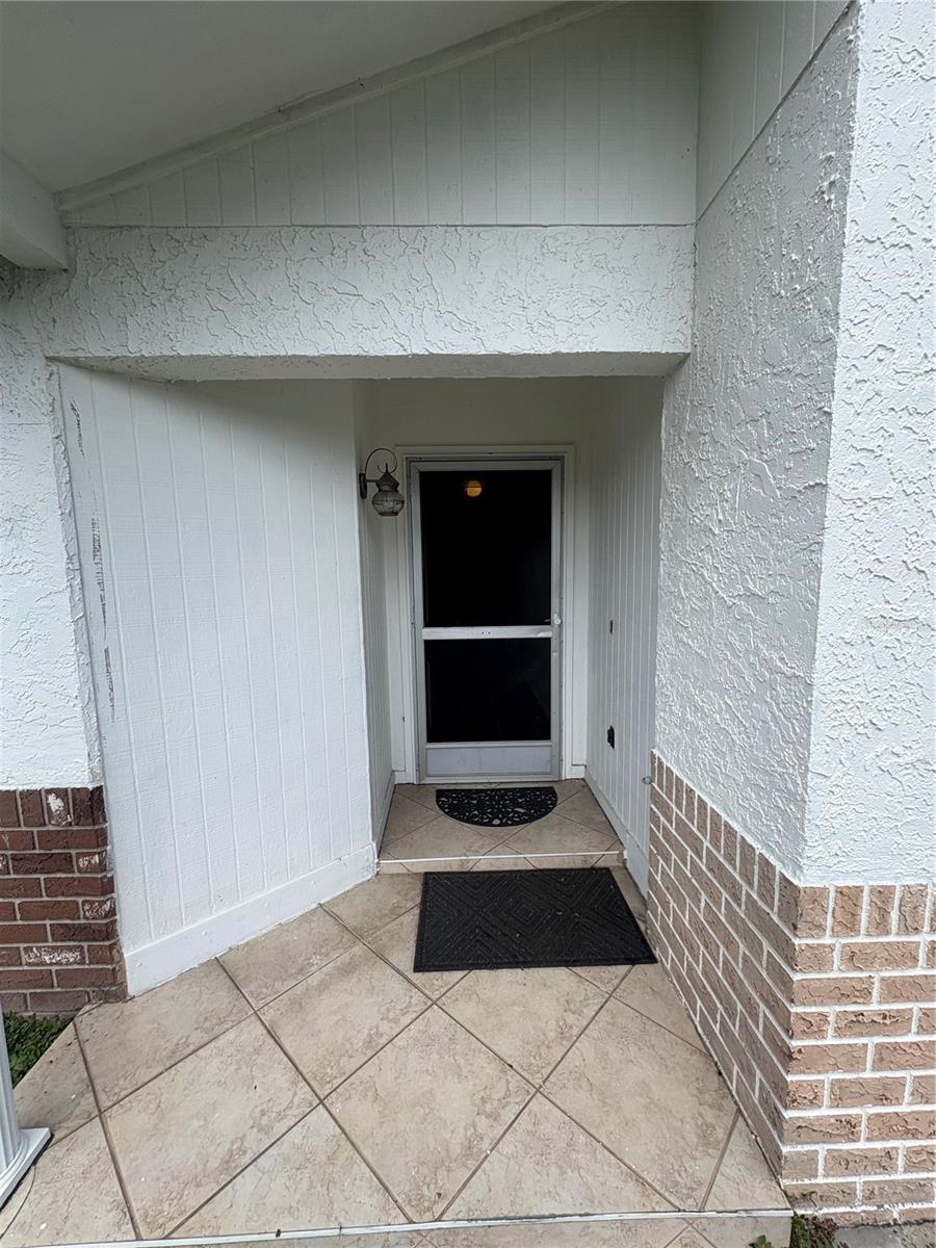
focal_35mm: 14
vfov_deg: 102.1
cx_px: 468
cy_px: 624
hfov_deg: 85.7
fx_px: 505
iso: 40
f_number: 2.2
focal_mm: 2.22
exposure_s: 1/921
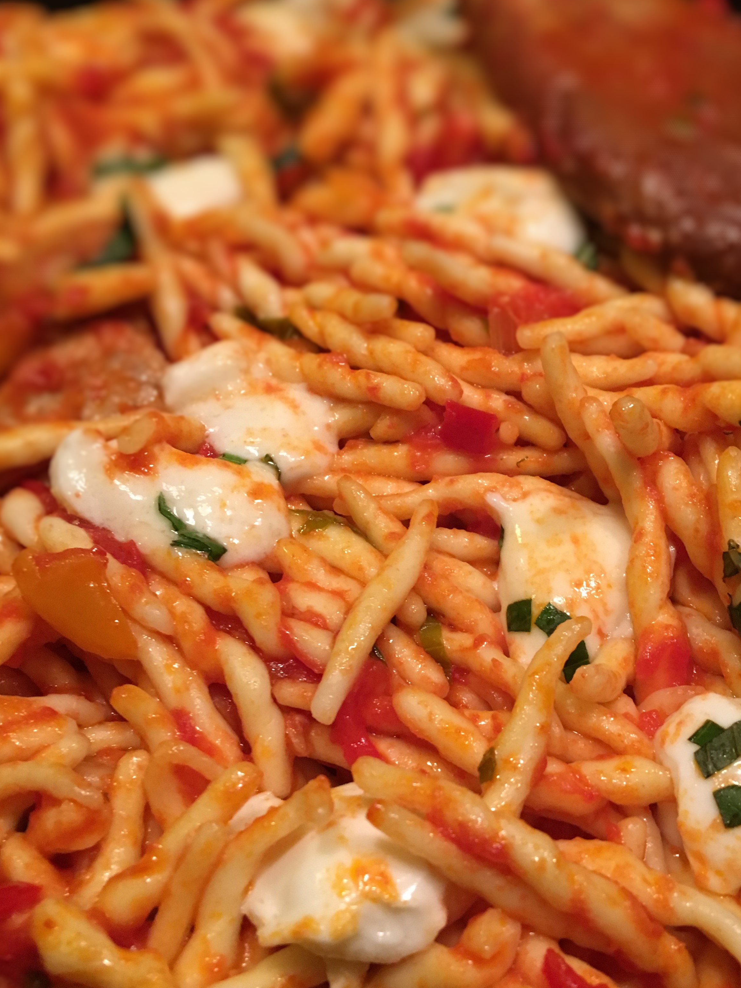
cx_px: 477
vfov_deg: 48.9
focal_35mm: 38
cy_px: 530
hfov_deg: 37.4
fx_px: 1085
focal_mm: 4.15
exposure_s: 1/33
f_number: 2.2
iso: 160
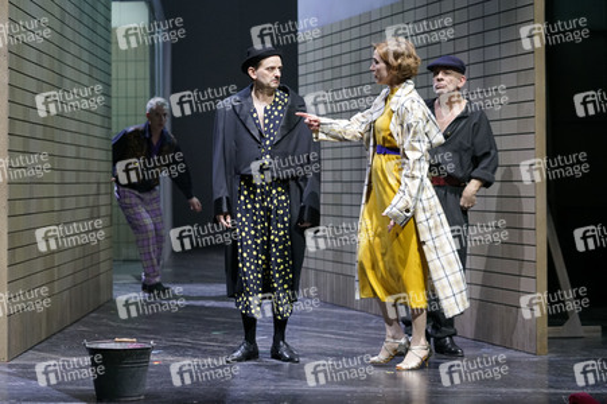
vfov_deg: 16.0
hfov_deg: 23.9
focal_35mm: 85
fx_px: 1432
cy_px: 202
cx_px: 304
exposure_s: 1/400
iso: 1600
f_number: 3.2
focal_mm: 85
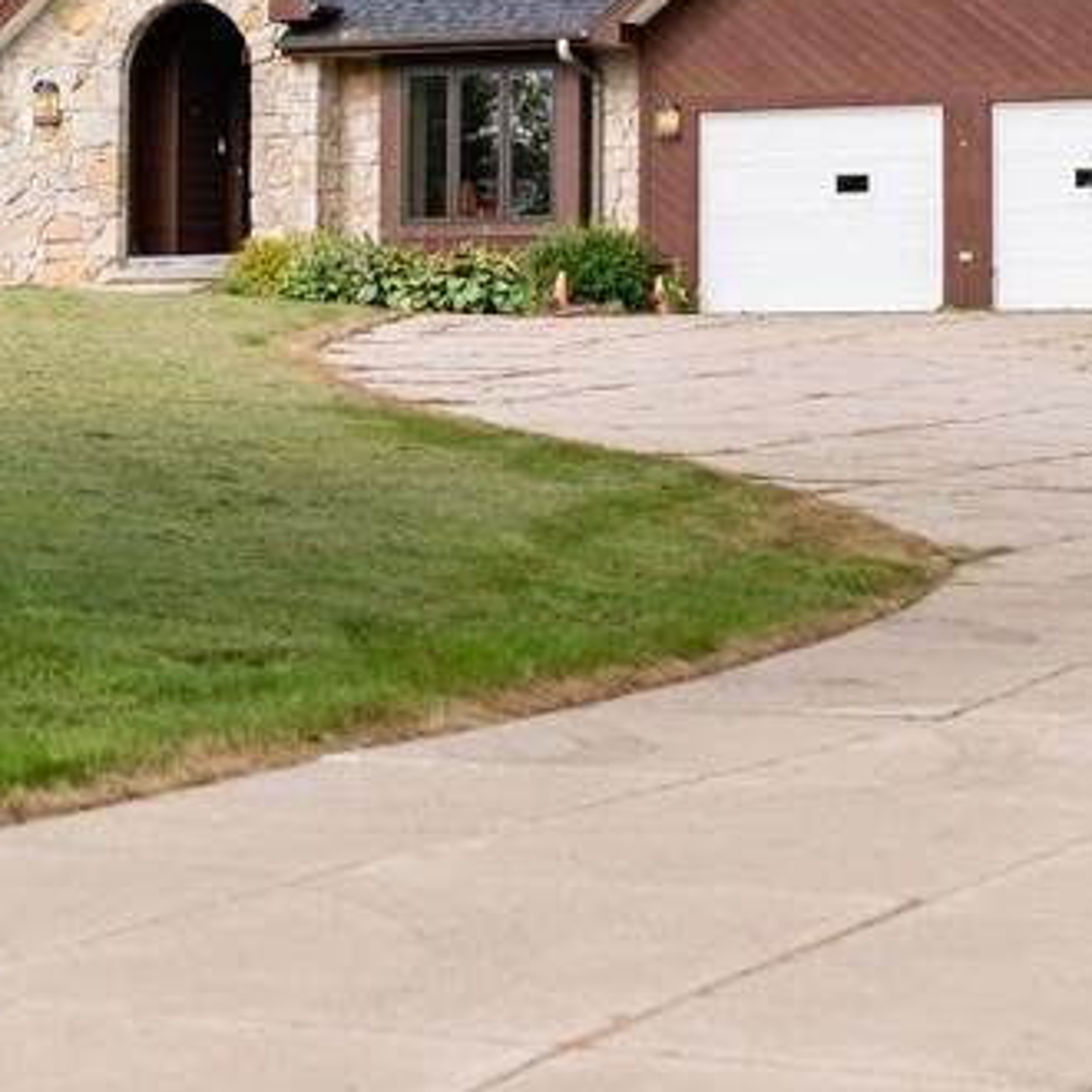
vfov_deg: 13.1
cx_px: 371
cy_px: 84
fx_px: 4711
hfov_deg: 13.2
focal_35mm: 132
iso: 100
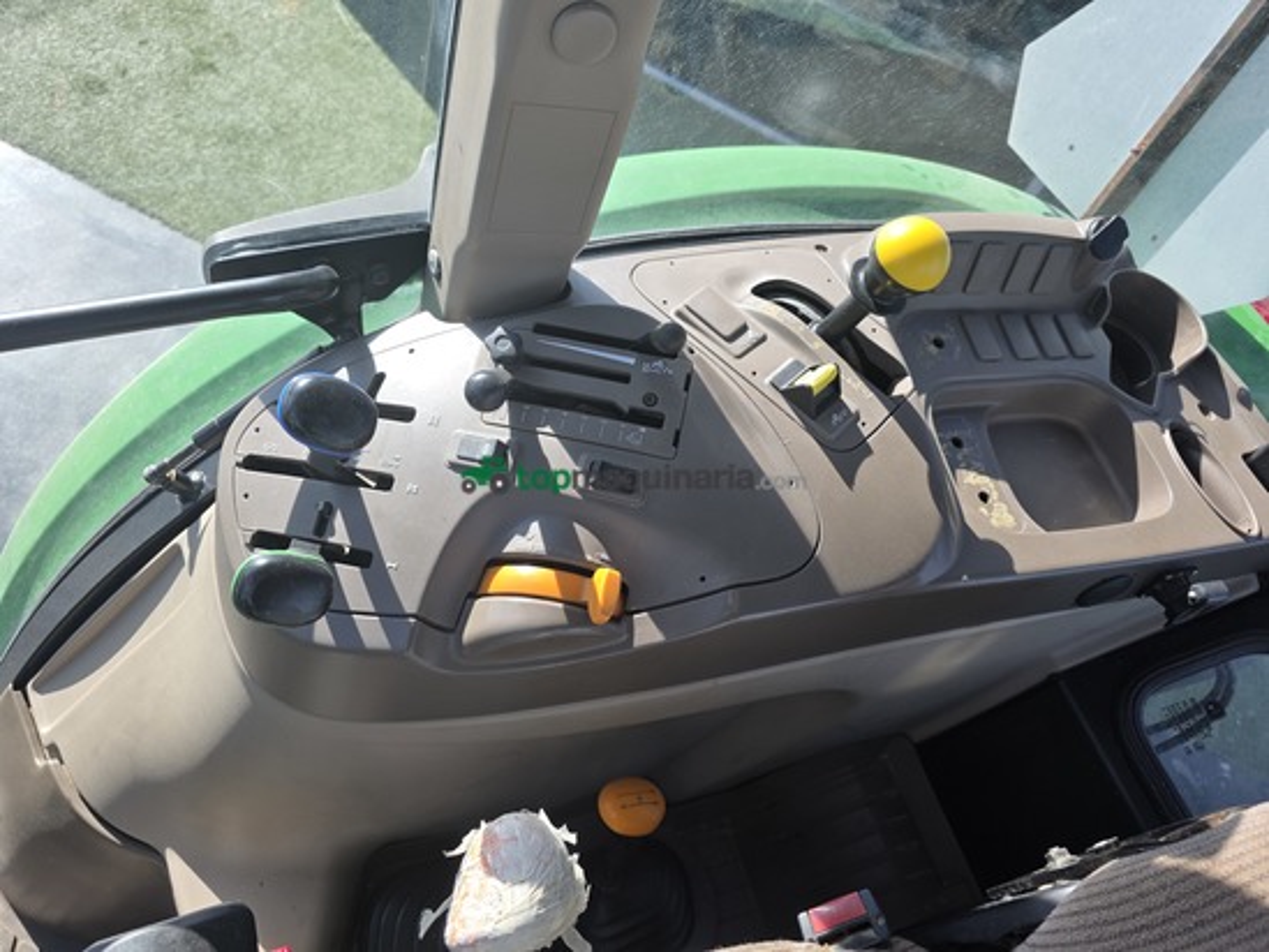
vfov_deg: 58.9
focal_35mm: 23
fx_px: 843
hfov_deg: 73.9
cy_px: 476
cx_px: 634
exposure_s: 1/1311
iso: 80
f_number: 1.7
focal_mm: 6.3
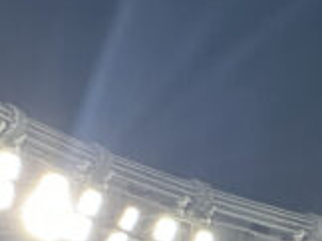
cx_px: 875
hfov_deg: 4.0
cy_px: 659
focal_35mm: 488
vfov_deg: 3.0
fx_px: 4533
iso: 320
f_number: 2.8
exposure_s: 1/60
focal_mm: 9
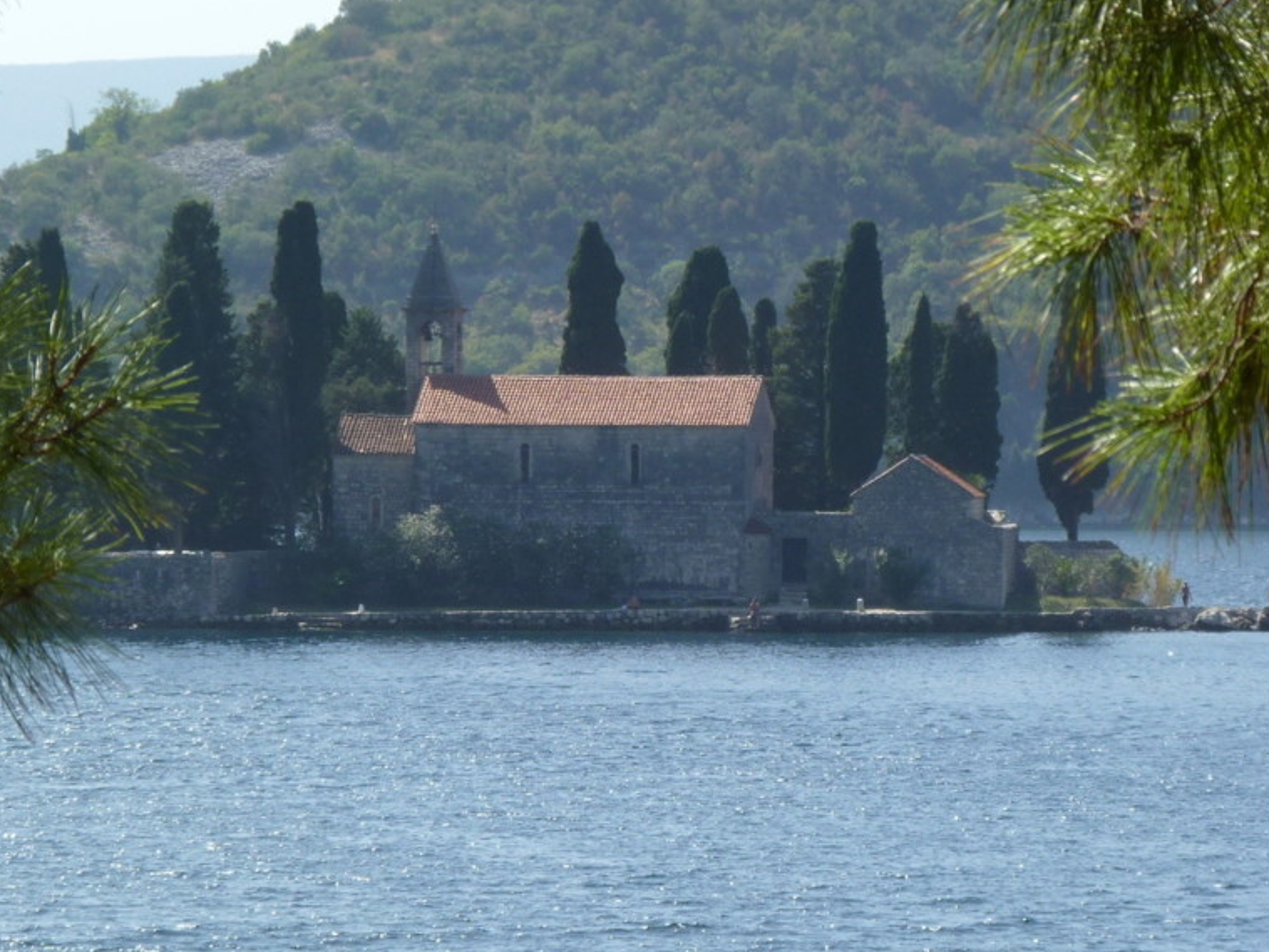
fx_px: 10341
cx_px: 675
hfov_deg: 7.0
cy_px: 604
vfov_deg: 5.3
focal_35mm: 282
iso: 80
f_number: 5.6
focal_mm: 29.7
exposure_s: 1/320
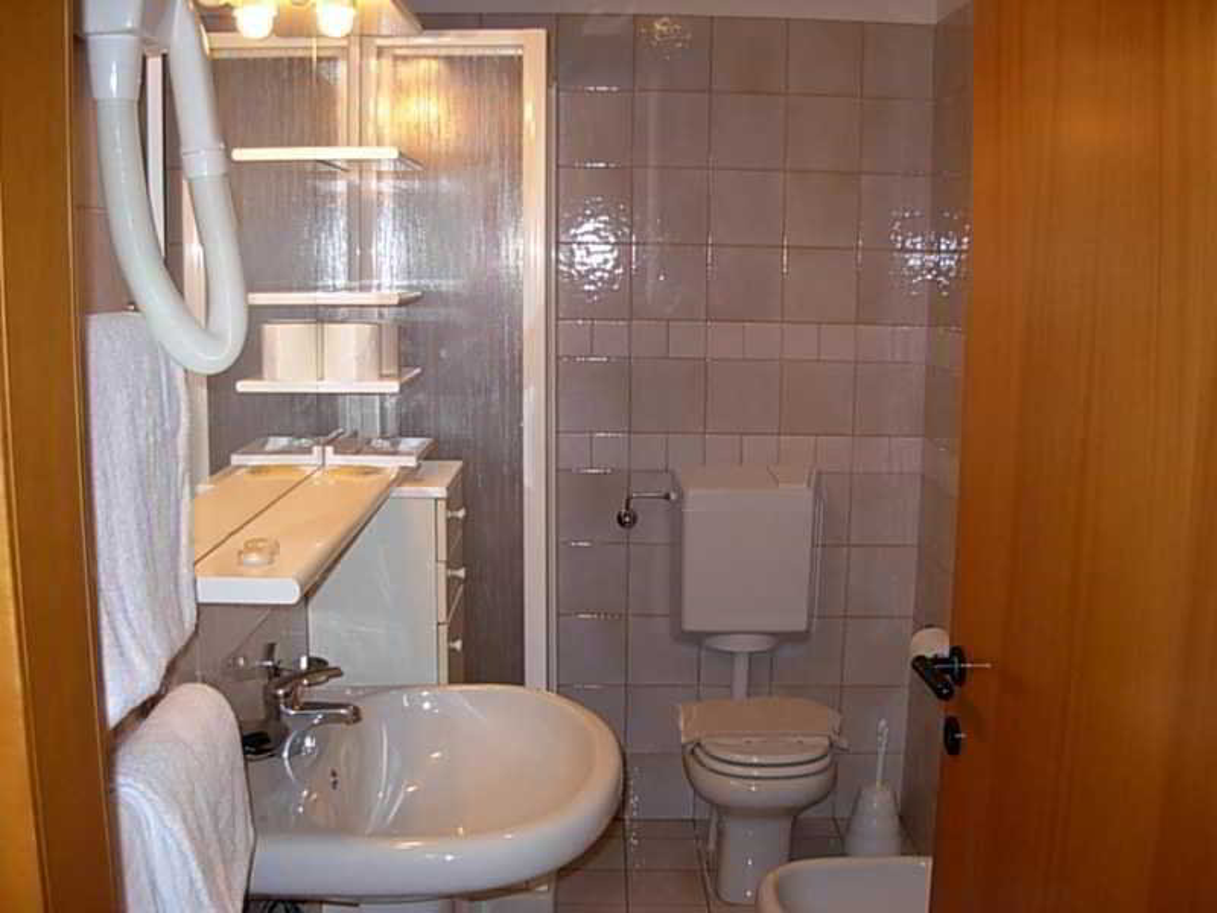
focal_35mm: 38
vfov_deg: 37.7
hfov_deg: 49.0
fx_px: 1336
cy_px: 456
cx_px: 608
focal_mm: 6.3
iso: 79
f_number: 2.9
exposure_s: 1/22.6
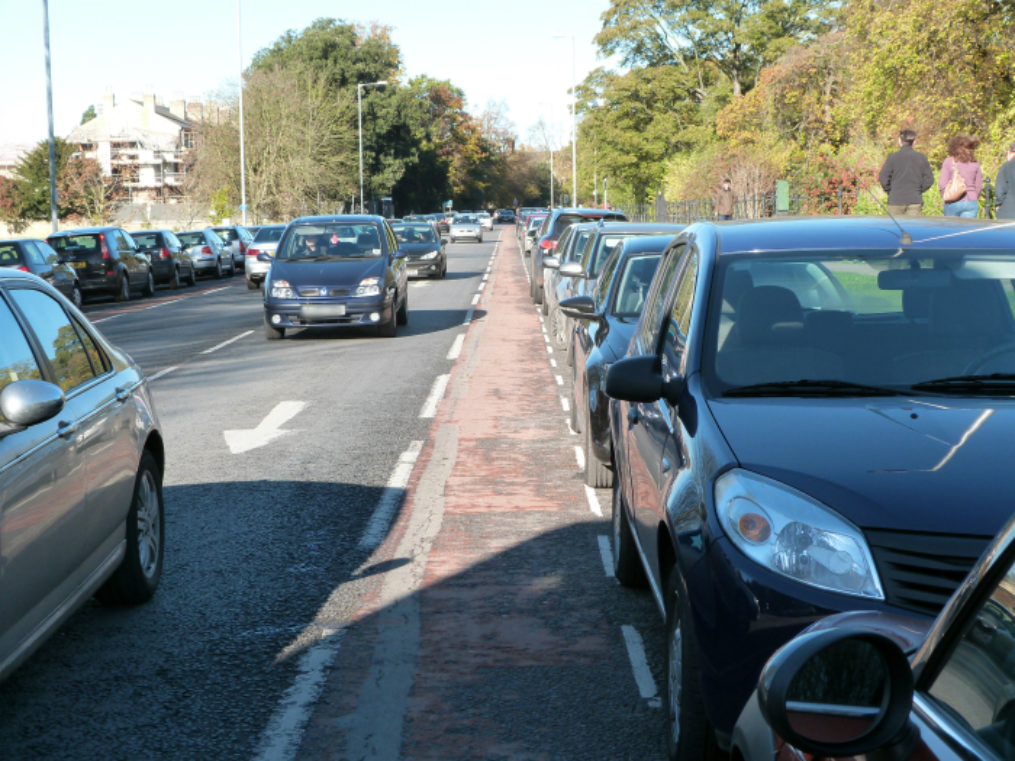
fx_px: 1818
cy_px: 380
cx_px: 508
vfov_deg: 23.7
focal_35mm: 62
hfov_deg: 31.2
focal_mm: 11
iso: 160
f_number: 4
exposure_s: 1/320
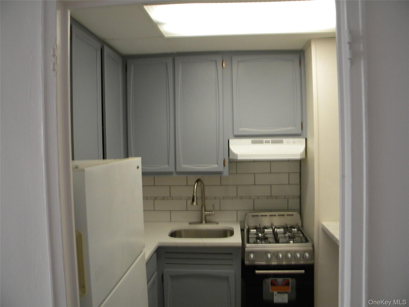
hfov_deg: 63.4
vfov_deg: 49.7
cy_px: 154
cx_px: 204
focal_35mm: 28
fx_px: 331
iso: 226
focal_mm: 5
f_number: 3.5
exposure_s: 1/60
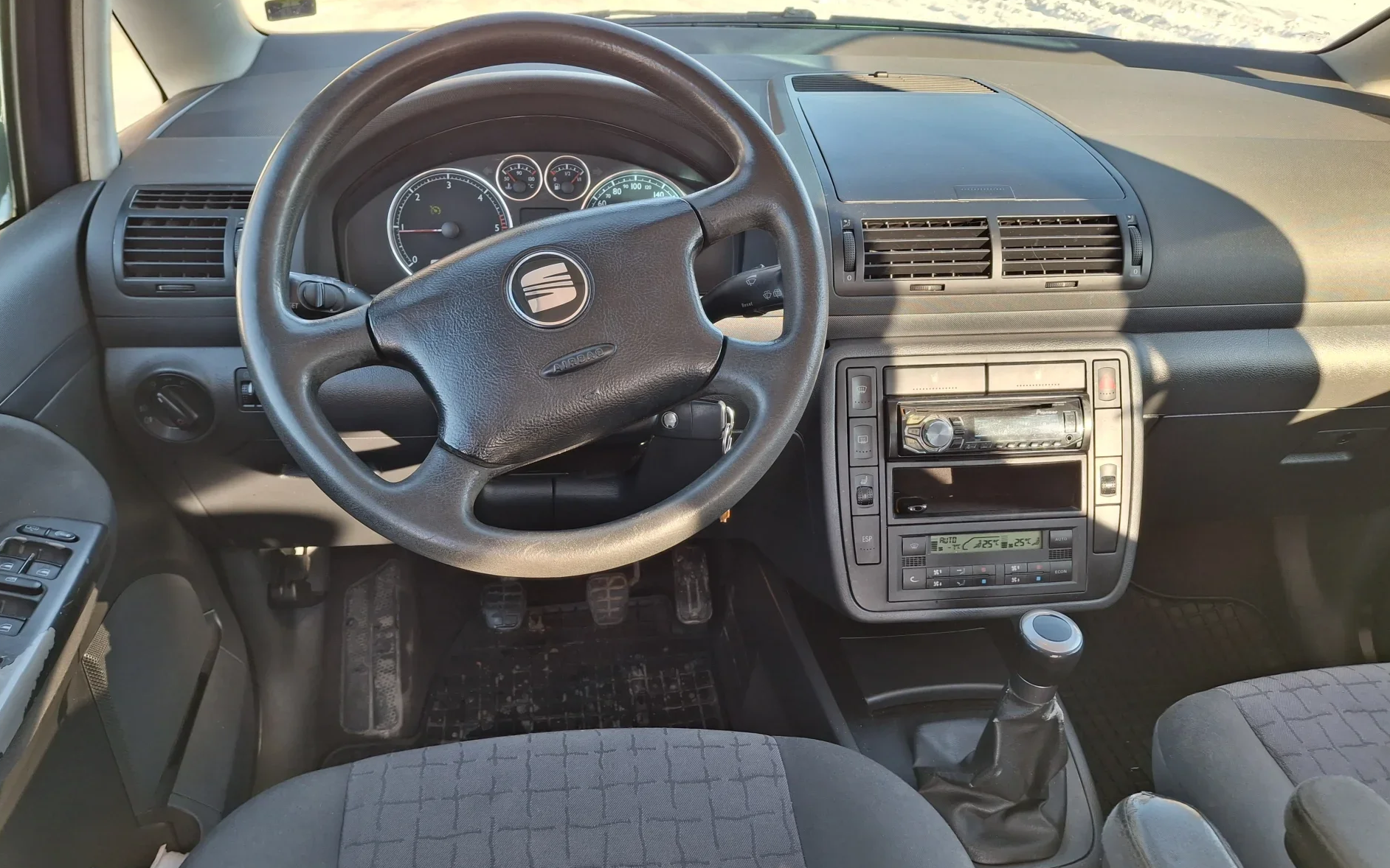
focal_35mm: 27
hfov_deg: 68.4
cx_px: 685
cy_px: 422
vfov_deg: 46.0
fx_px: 1023
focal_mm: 4.69
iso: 40
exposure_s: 1/100
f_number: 1.8
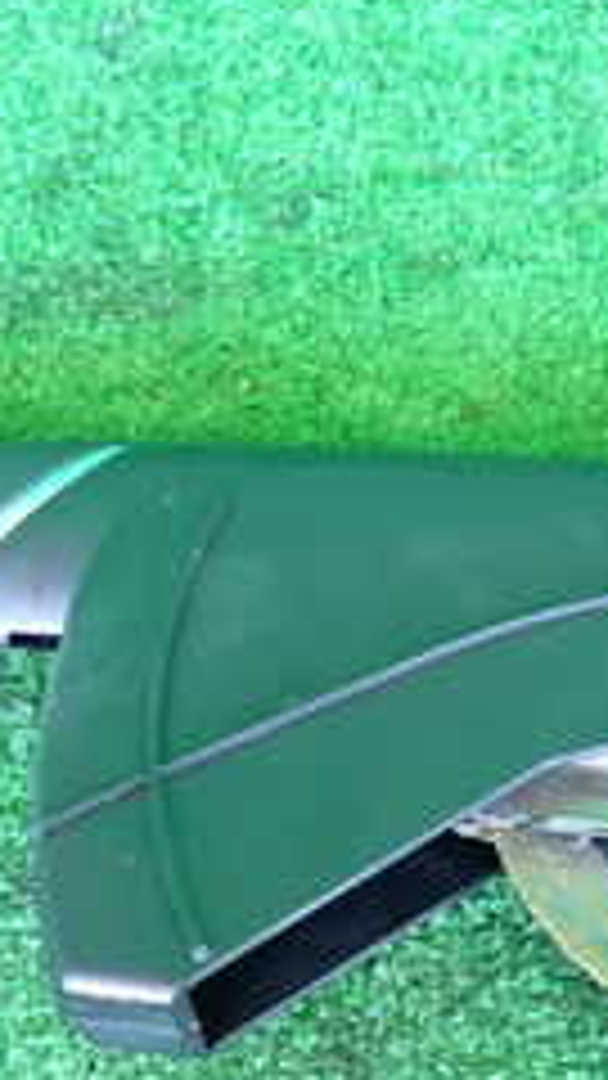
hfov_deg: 17.5
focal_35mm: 68
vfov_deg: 30.5
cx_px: 513
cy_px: 806
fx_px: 1949
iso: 800
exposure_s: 1/20
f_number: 2
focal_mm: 4.5
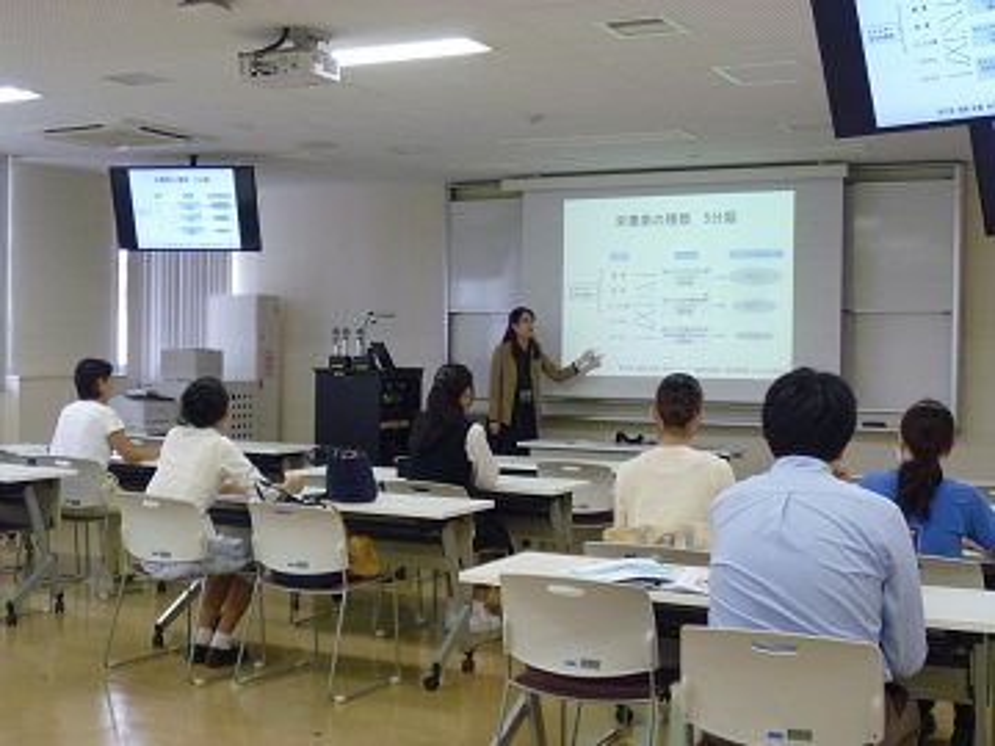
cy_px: 373
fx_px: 1380
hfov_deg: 39.7
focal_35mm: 48
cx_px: 498
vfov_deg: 30.3
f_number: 3.6
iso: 400
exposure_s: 1/80
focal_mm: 8.5
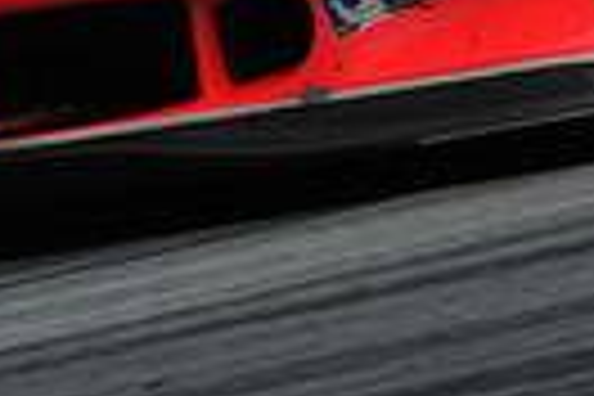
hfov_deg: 0.8
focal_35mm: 2740
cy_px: -472
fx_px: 45206
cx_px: 488
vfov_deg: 0.5
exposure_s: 1/400
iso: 200
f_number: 13
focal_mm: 500
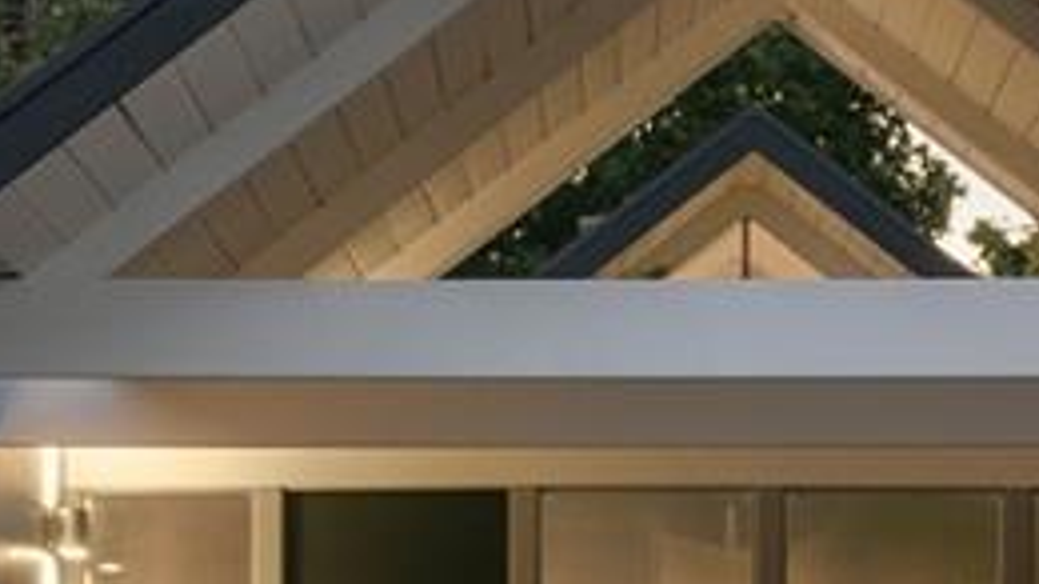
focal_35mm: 163
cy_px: 354
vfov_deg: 7.4
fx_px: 4489
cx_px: 488
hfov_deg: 13.2
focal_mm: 27
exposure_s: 1/1.25
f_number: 9
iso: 125
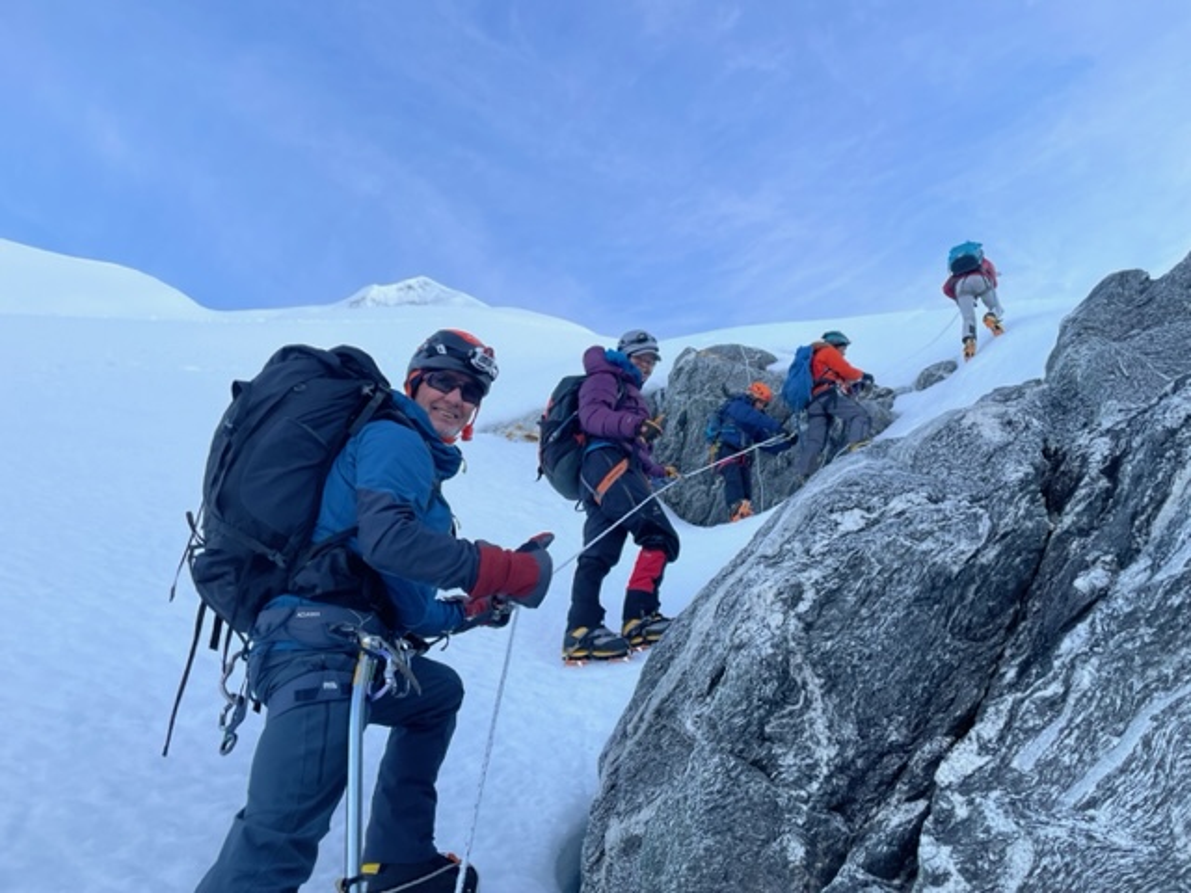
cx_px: 596
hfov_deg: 67.3
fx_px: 895
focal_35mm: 26
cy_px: 446
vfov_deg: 53.1
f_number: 1.6
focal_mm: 4.2
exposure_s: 1/239
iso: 32
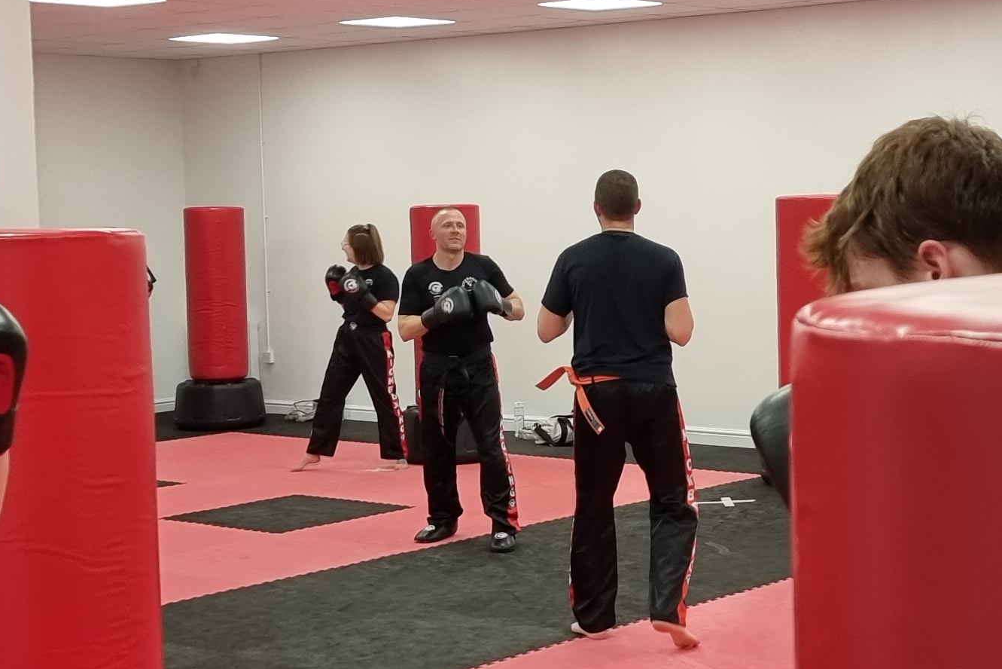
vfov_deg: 18.2
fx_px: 2088
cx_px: 667
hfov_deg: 26.8
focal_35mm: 75
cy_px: 312
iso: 125
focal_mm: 6.7
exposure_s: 1/100
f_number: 1.8
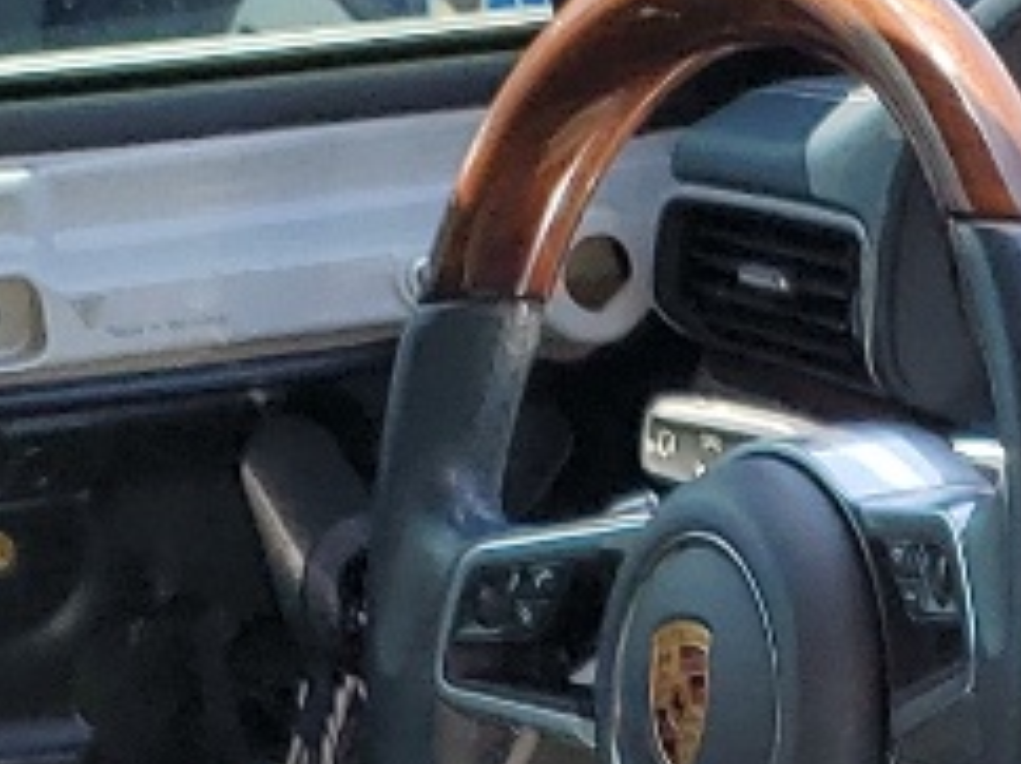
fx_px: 5068
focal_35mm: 172
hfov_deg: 11.1
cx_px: 1468
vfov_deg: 7.8
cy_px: 2081
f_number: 1.5
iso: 50
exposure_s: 1/769
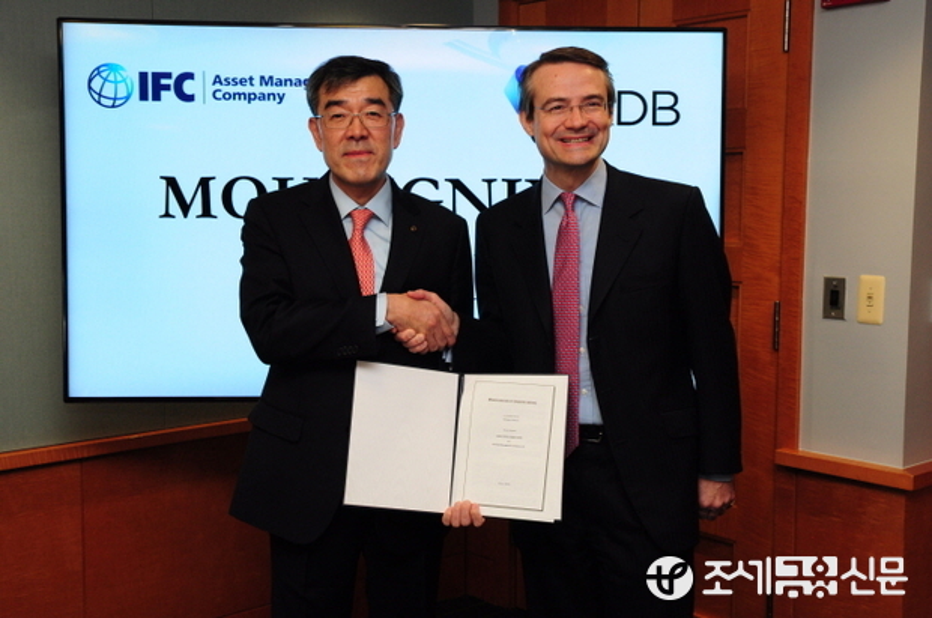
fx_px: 1163
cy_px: 309
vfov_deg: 29.8
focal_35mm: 45
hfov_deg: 43.7
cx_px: 466
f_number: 5.6
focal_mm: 30
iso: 640
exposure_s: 1/60
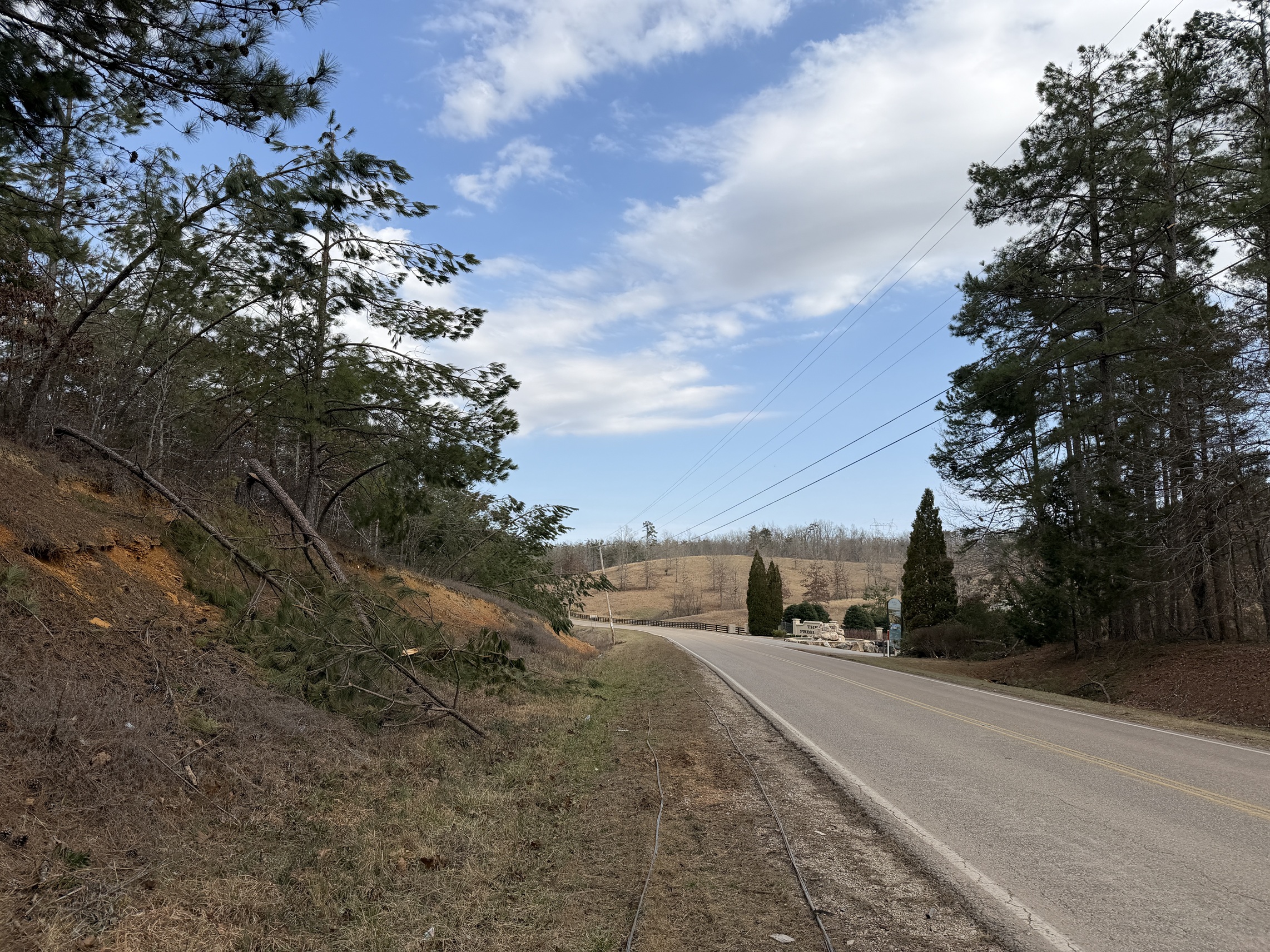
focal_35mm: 24
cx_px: 635
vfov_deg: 56.8
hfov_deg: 71.6
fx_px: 881
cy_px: 476
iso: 80
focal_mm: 6.76
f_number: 1.78
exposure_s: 1/3953
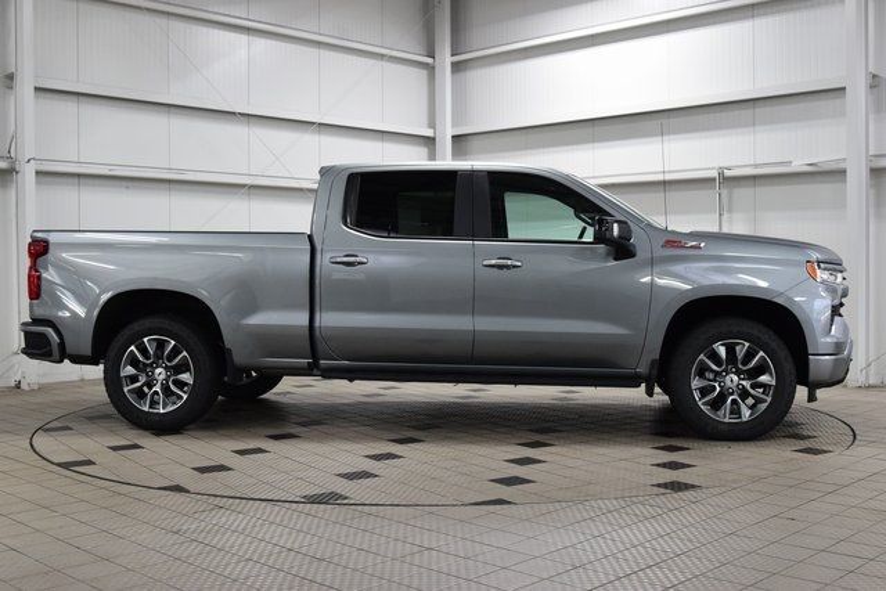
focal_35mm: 42
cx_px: 443
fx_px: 1034
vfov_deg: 31.9
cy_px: 296
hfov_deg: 46.4
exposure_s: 1/60
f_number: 7.1
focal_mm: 28
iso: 1600
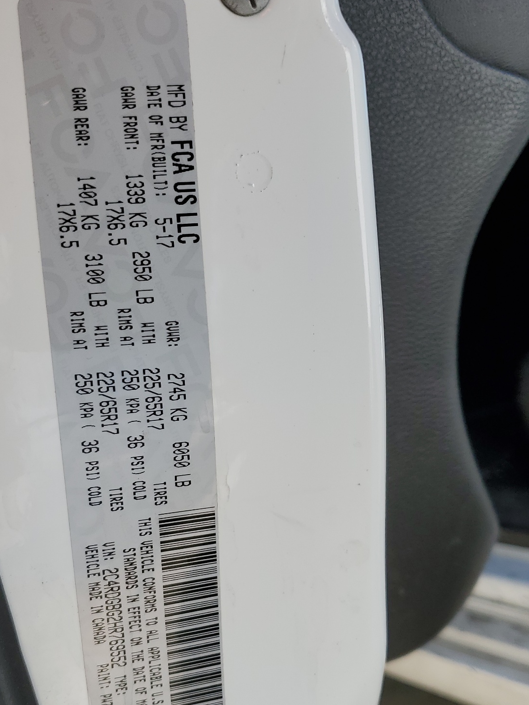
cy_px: 380
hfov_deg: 37.7
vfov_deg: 48.9
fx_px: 774
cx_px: 269
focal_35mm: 38
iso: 50
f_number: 1.5
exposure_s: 1/1000
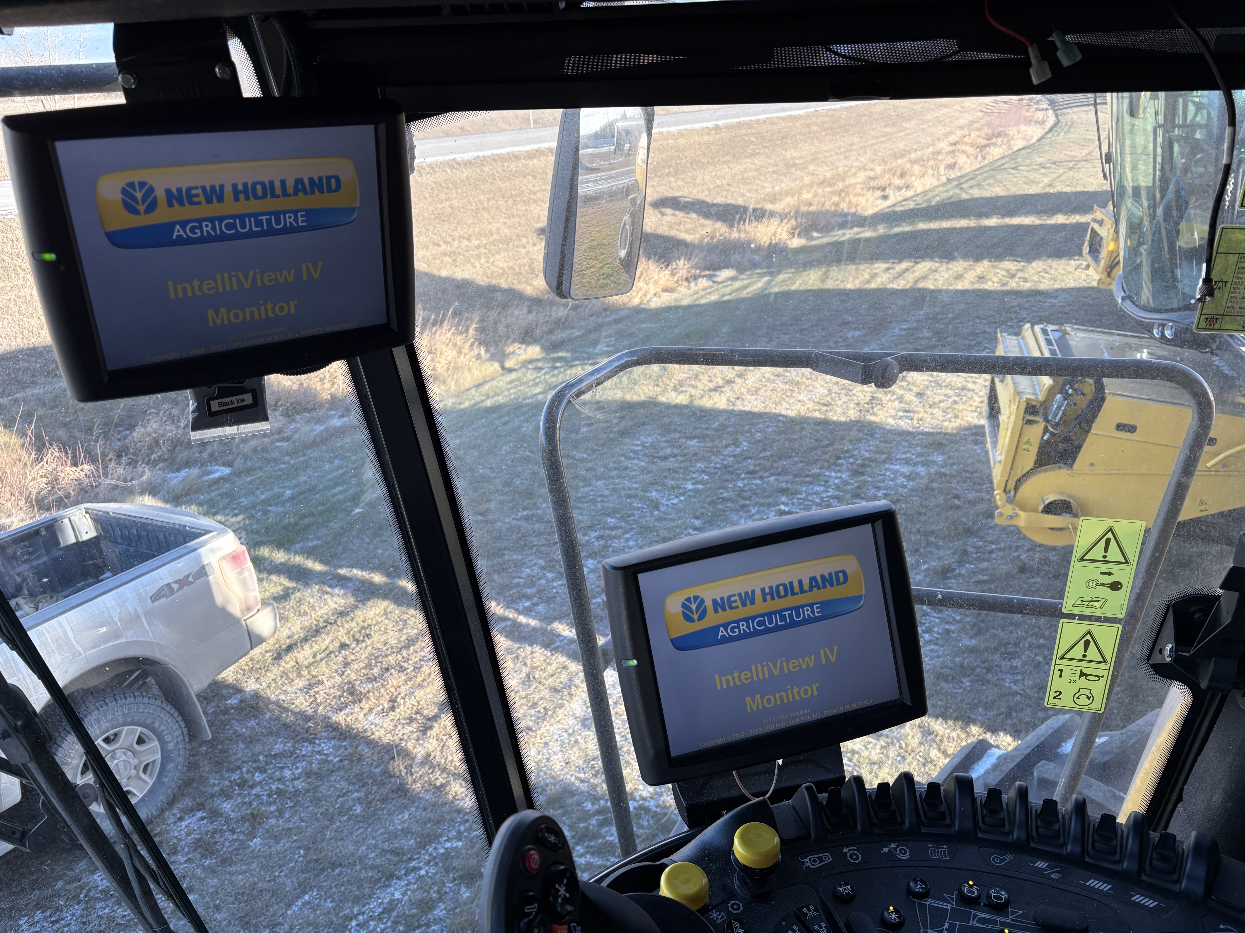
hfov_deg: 67.3
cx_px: 622
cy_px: 466
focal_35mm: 26
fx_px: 935
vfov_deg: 53.1
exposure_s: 1/343
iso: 50
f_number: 1.6
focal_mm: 5.96
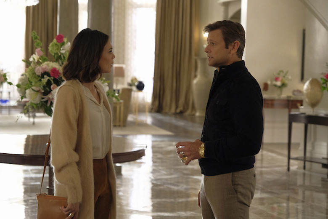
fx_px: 756
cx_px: 164
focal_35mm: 83
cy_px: 110
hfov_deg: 24.5
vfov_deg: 16.5
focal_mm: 55
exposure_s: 1/200
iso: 2500
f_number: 2.8
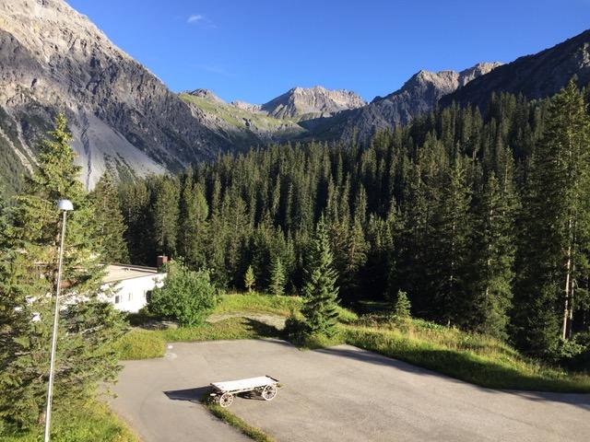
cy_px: 221
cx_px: 295
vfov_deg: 48.2
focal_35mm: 29
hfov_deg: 61.7
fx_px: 494
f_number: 2.2
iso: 32
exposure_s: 1/670
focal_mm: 4.15
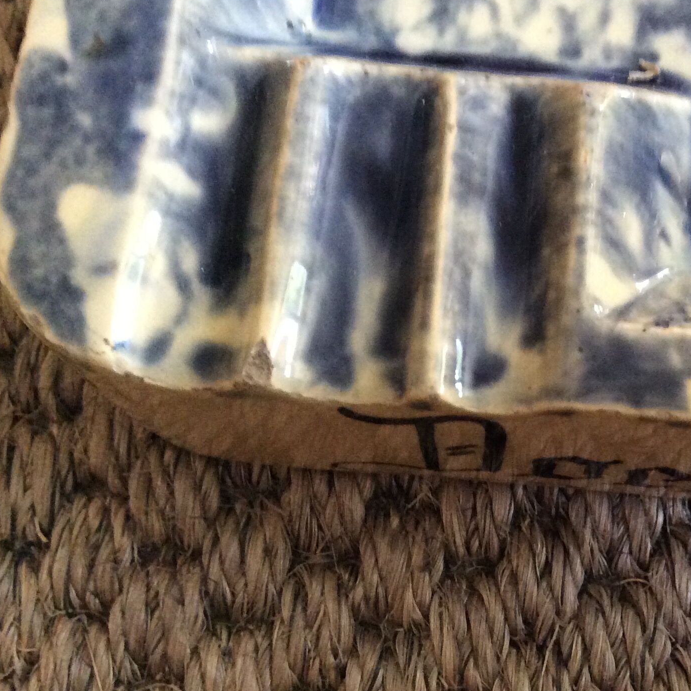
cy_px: 381
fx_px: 1197
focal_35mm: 53
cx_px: 557
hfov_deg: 31.3
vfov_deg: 32.2
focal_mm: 3.3
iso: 250
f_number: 2.4
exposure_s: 1/17
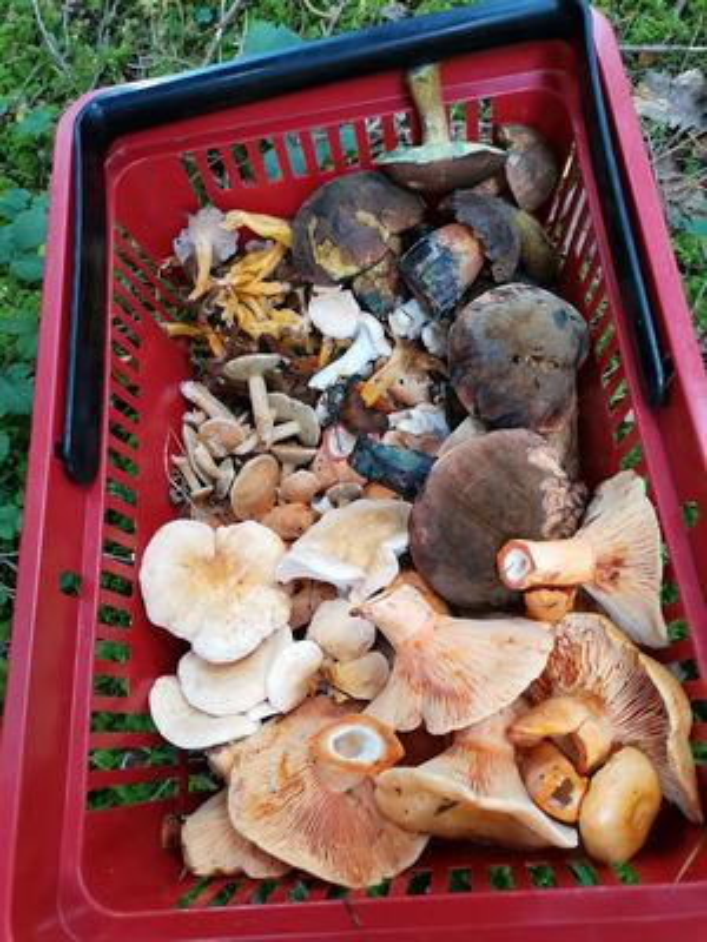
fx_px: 708
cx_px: 354
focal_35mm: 26
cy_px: 471
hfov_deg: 53.1
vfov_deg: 67.3
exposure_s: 1/50
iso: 250
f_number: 1.8
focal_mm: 4.75
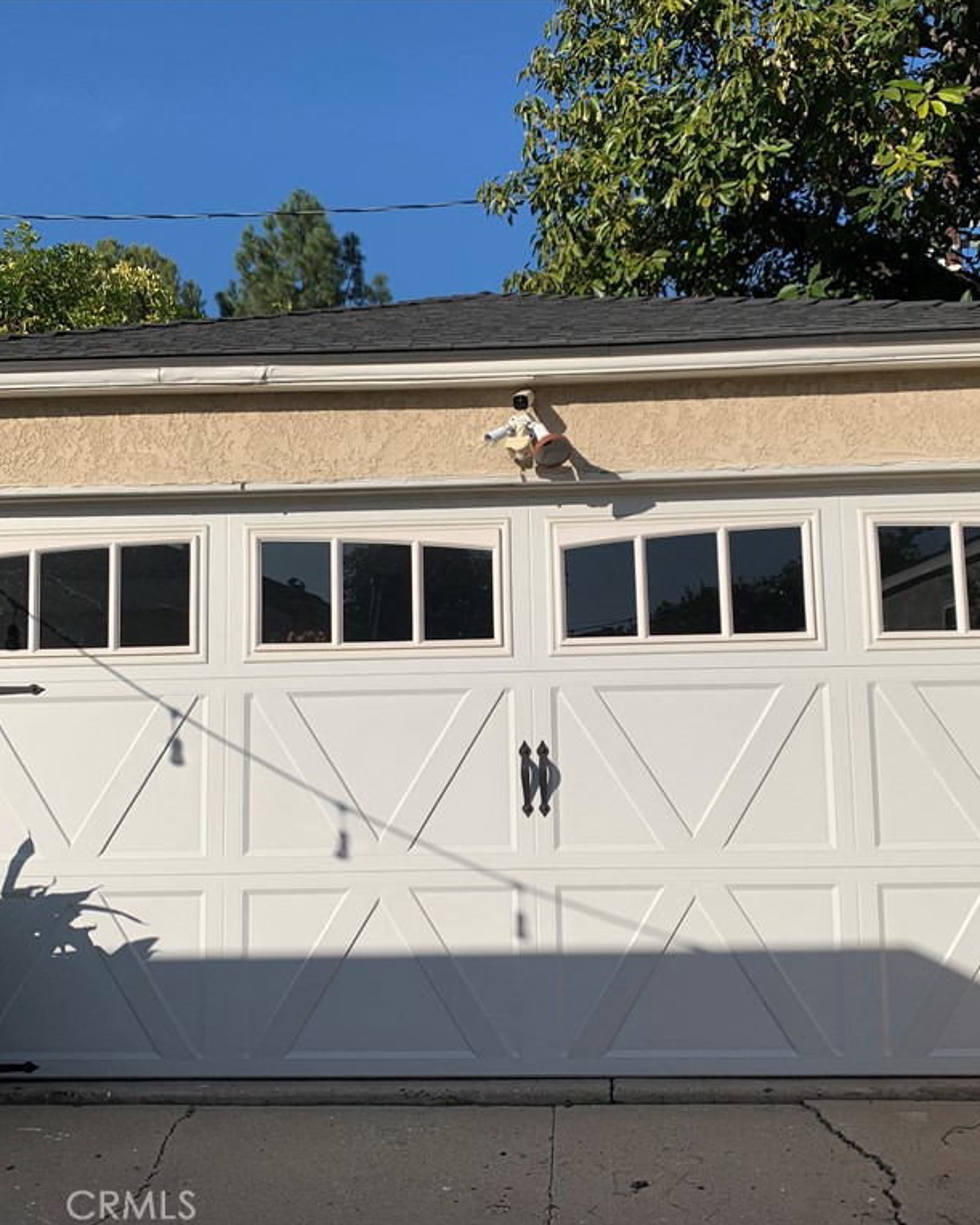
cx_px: 497
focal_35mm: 34
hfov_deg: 43.3
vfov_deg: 52.9
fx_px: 1233
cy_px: 612
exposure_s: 1/4464
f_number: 1.8
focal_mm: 4.25
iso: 25
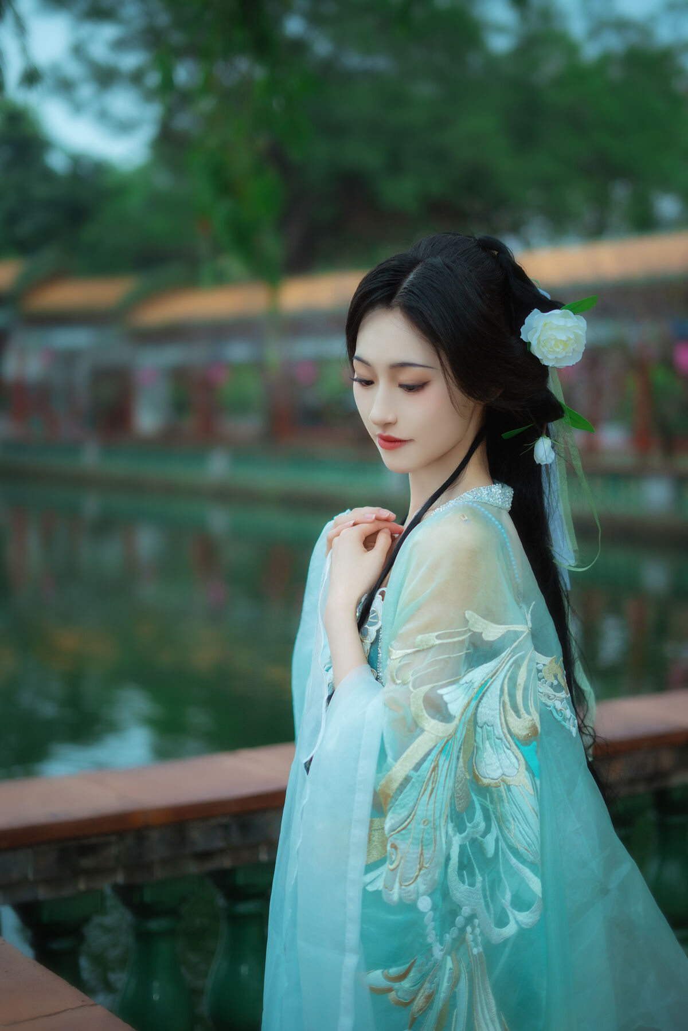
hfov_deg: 27.0
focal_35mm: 50
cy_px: 516
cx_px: 344
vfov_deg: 39.6
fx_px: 1433
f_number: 1.8
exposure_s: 1/320
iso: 500
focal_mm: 50
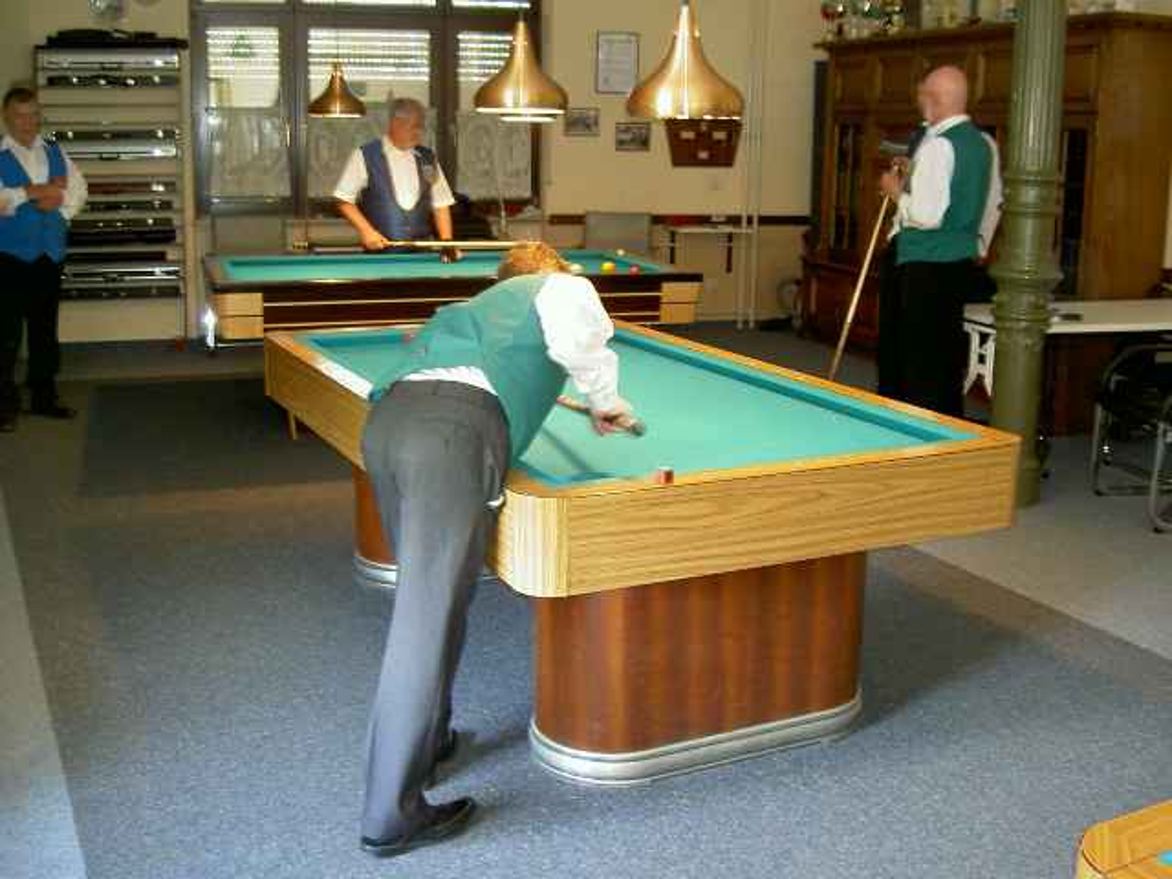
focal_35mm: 39
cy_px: 440
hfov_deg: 47.9
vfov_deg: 36.8
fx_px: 1320
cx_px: 586
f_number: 2.8
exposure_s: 1/8
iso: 100
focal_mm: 8
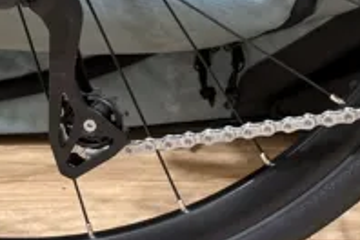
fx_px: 1010
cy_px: -95
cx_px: 356
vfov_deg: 13.0
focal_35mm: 101
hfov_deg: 19.6
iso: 125
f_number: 1.78
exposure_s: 1/50
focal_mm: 6.76
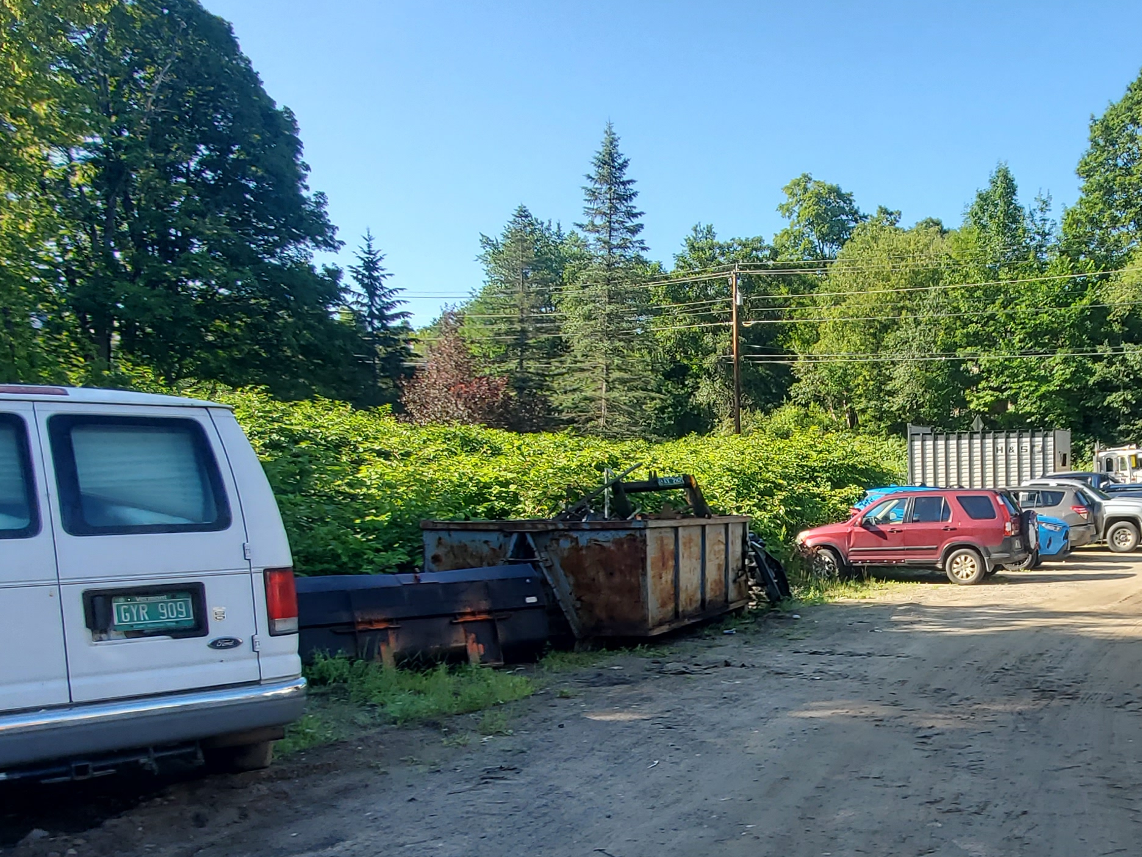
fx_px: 1056
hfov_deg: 53.1
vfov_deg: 43.3
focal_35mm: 32
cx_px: 913
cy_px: 594
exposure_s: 1/365
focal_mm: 1.8
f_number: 2.2
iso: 50
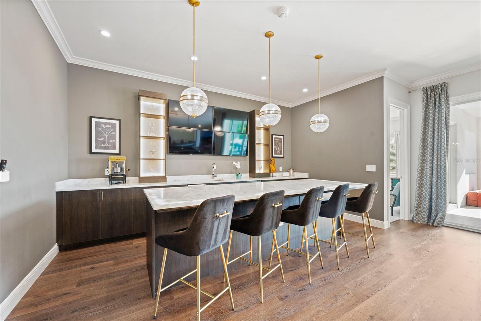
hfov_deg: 104.3
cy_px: 160
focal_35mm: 14
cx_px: 240
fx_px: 187
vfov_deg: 81.2
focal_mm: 14
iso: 400
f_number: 8
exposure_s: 1/2.5
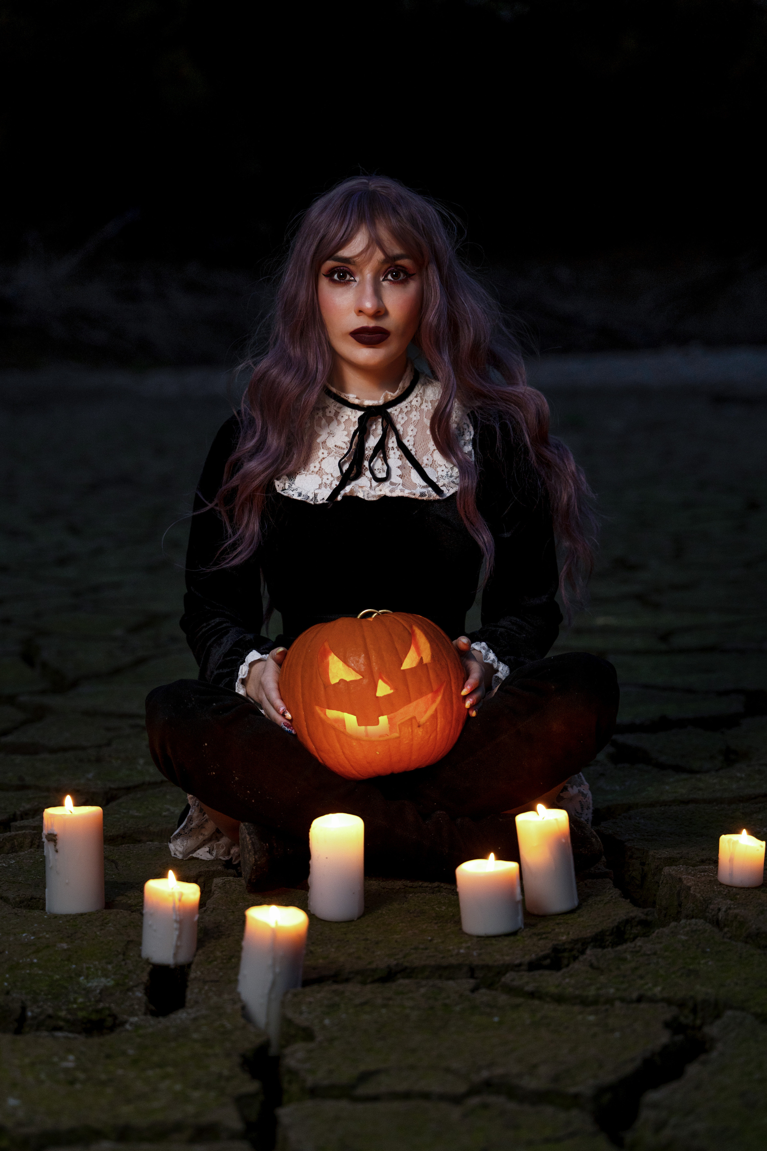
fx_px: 2237
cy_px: 576
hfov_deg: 19.5
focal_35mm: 70
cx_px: 384
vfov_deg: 28.8
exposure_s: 1/160
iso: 1000
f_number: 2.8
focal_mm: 70
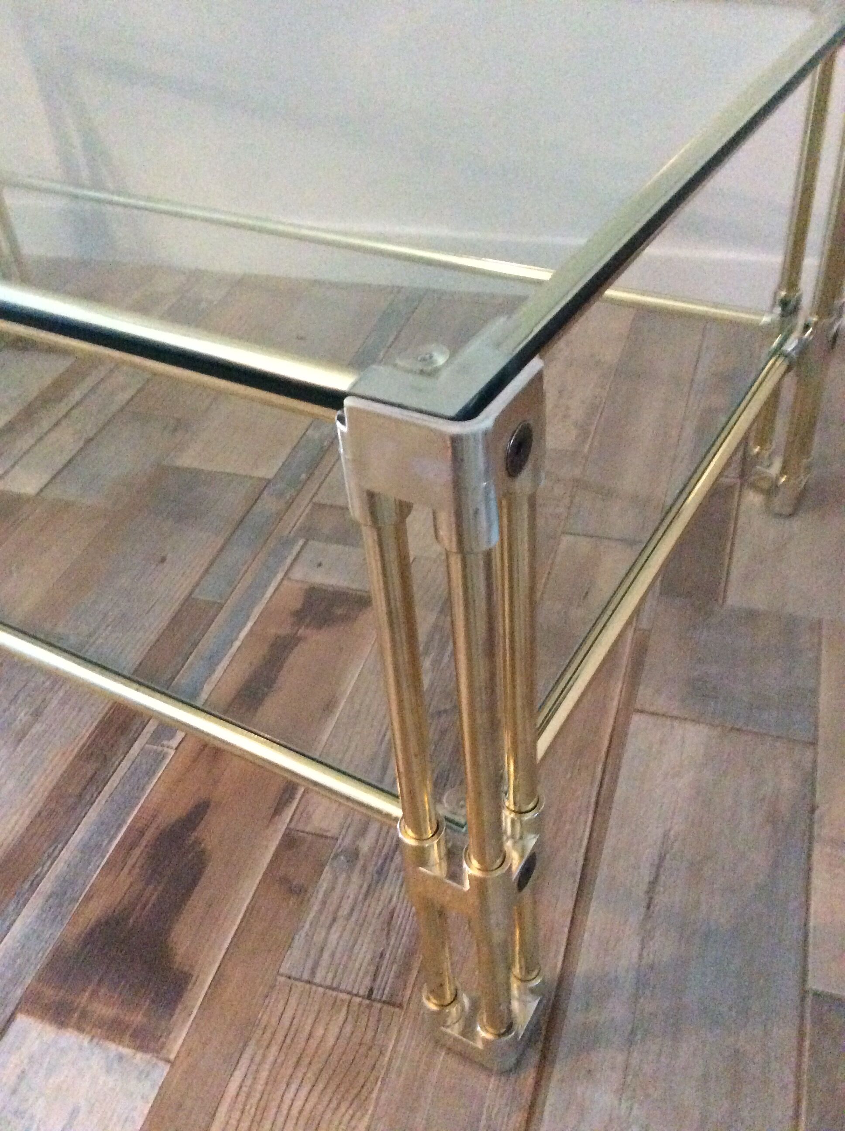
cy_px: 566
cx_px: 422
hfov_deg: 44.1
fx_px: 1044
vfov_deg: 56.9
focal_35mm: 32
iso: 640
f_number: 2.4
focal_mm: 3.3
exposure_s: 1/17
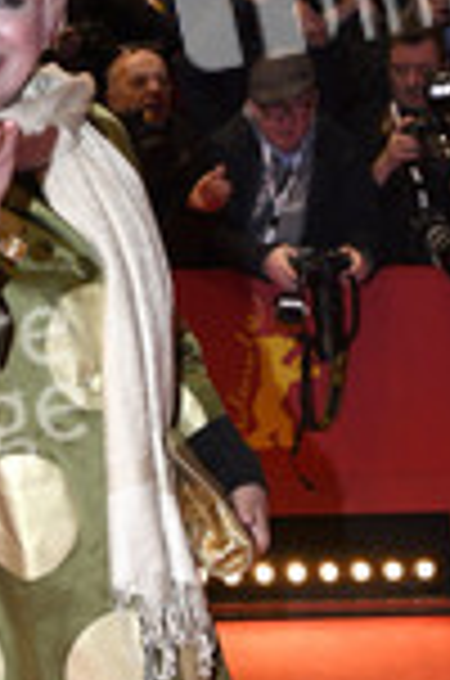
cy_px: 639
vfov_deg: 22.0
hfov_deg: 14.8
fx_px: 1695
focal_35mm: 90
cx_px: -14
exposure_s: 1/250
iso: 1000
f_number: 6.3
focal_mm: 23
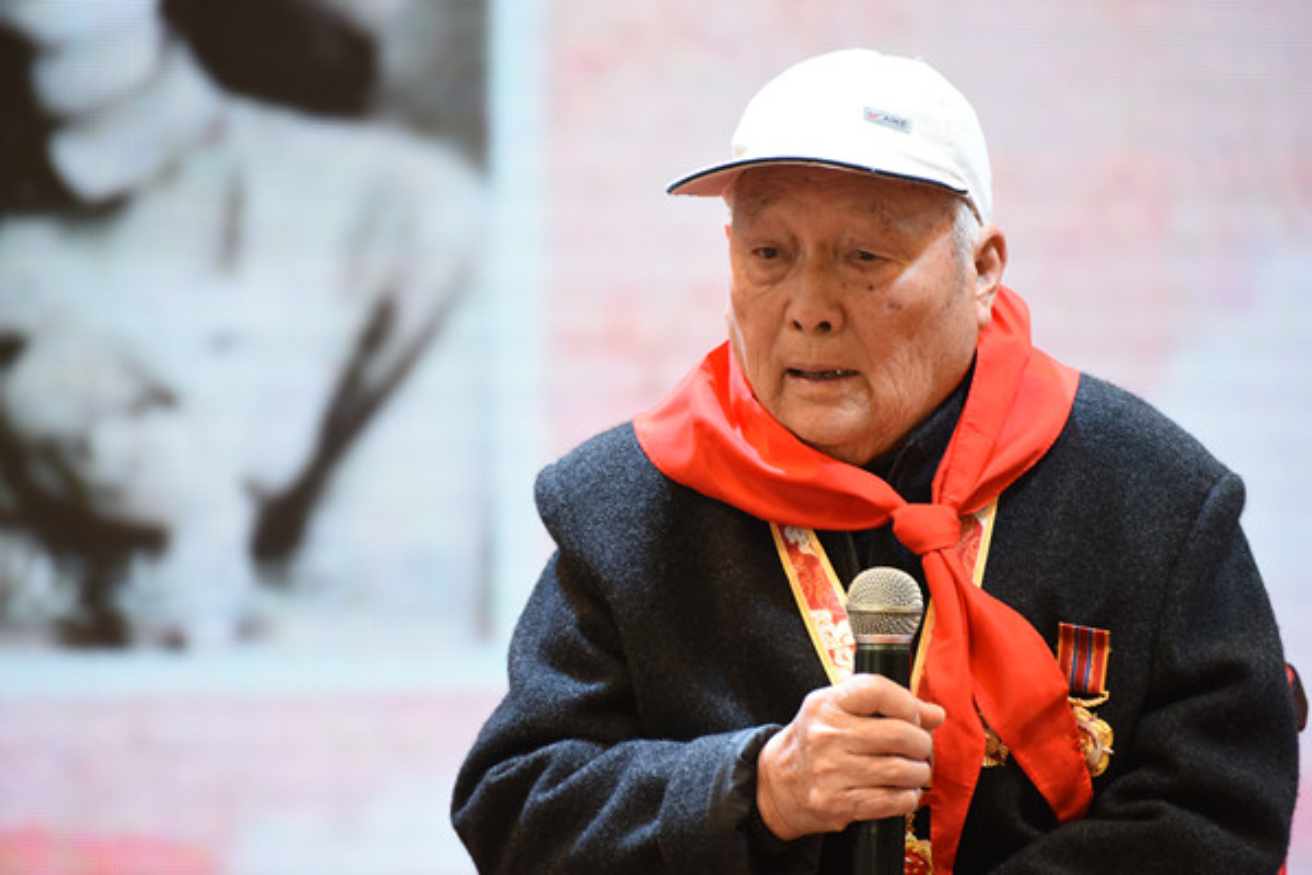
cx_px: 656
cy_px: 438
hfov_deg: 9.4
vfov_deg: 6.2
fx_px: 8017
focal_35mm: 220
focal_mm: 220
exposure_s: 1/125
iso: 1000
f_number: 5.3
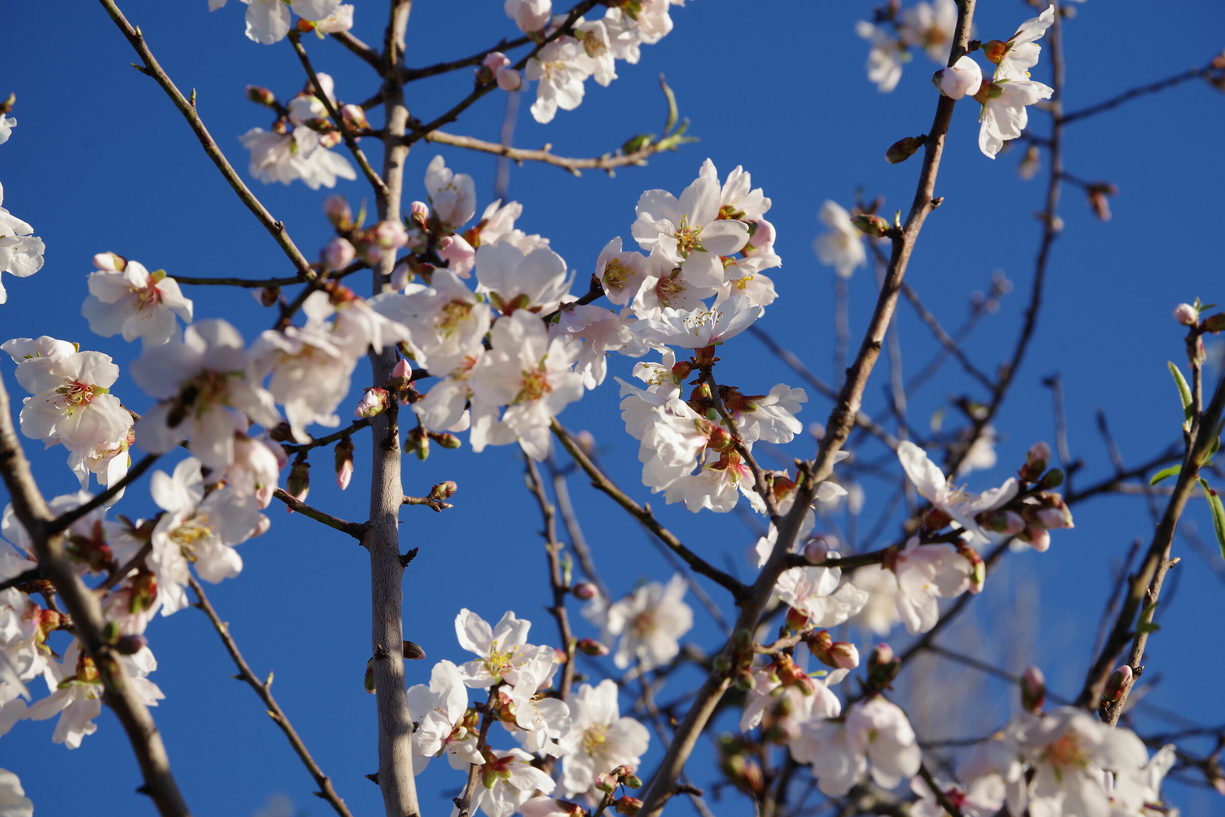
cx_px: 612
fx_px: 3574
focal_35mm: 105
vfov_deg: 13.1
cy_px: 408
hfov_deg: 19.4
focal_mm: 105
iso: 200
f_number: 10
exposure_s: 1/200
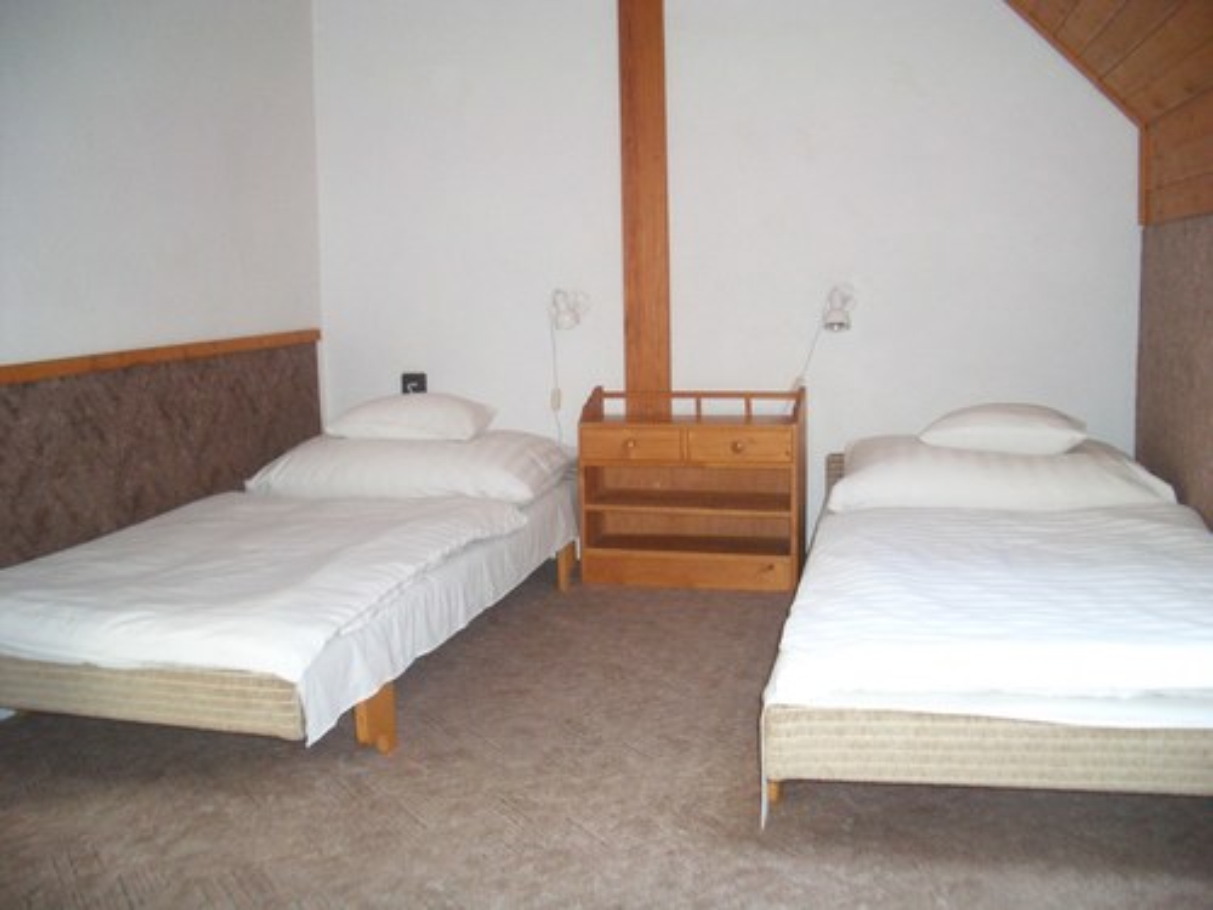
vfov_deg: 40.7
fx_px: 1226
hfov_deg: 52.6
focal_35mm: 35
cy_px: 455
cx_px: 606
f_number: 2.6
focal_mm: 5.8
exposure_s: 1/60
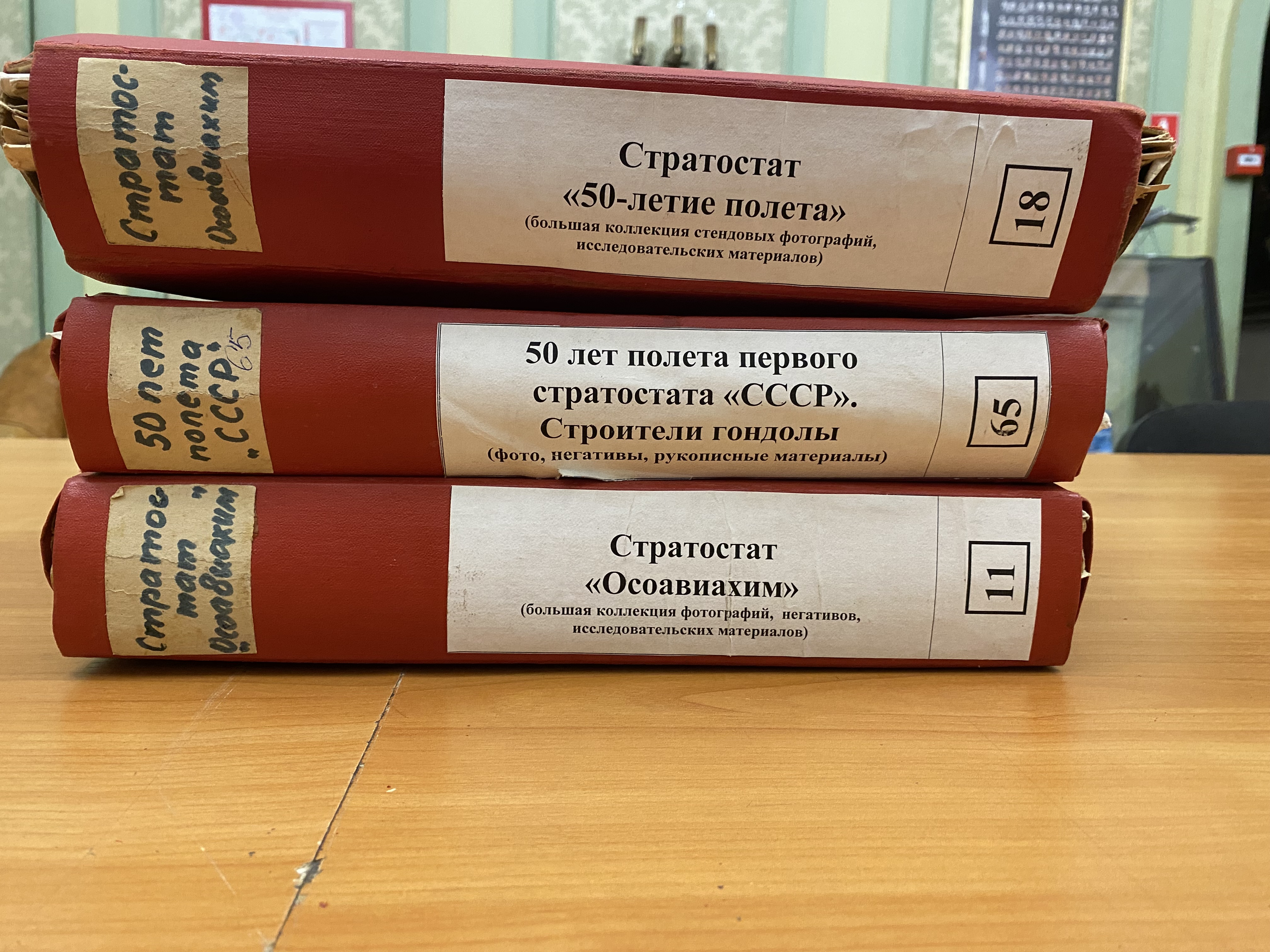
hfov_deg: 67.3
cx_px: 635
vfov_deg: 53.1
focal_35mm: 26
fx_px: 954
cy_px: 476
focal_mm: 4.25
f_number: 1.8
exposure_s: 1/50
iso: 320
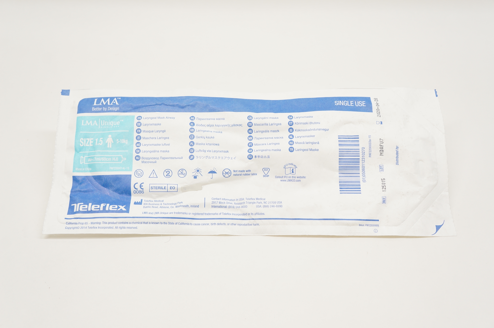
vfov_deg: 32.9
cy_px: 164
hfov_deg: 48.0
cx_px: 247
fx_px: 555
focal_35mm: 40
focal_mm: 27
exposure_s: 1/60
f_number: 6.3
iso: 400
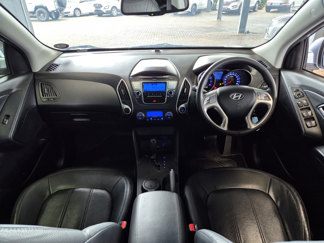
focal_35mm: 23
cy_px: 122
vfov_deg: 58.9
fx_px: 215
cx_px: 162
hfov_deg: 73.9
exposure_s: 1/100
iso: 500
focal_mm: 5.4
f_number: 1.8
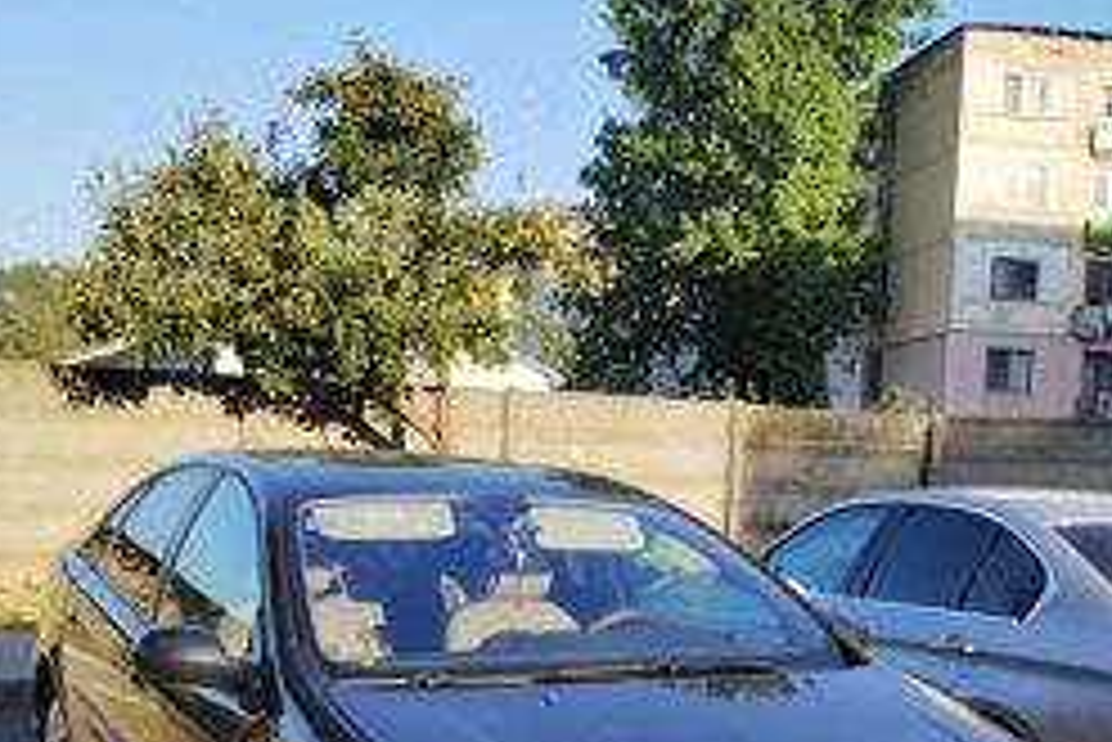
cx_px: 639
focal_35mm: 47
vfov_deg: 28.3
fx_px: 1453
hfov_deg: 41.8
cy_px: 558
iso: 100
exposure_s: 1/388
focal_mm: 4.27
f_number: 1.8
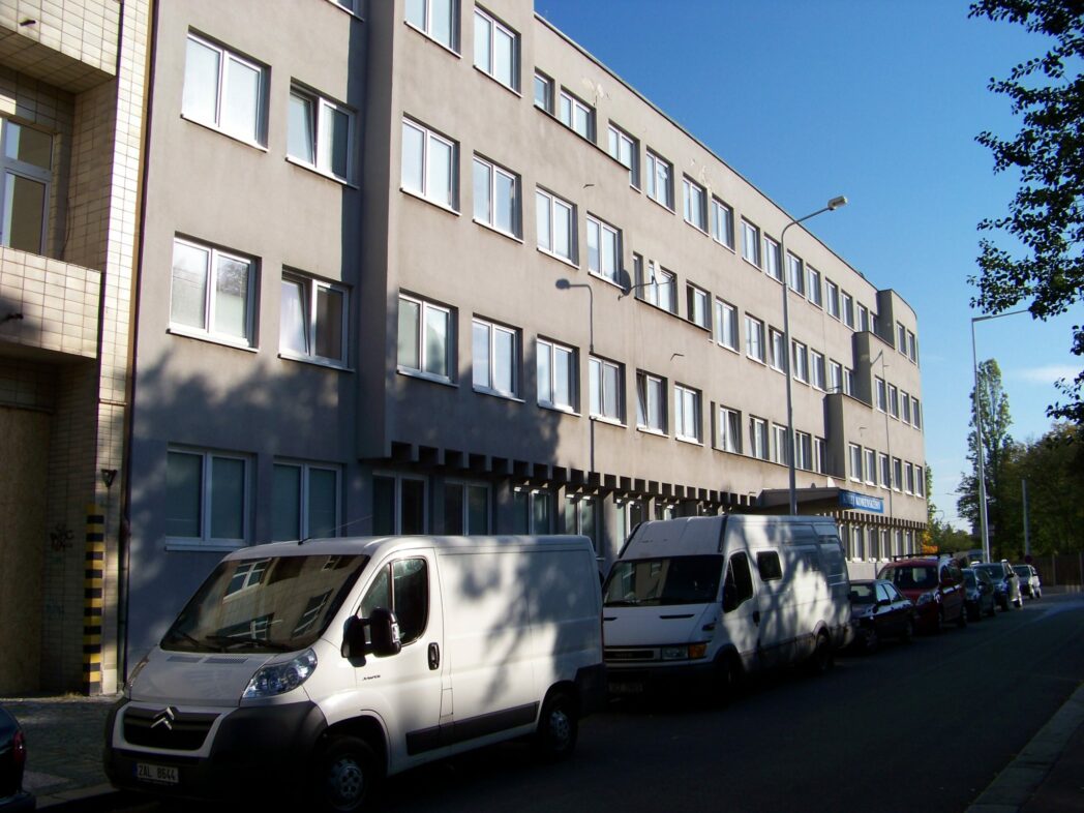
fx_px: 1127
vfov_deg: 39.7
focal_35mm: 36
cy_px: 406
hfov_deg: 51.4
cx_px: 542
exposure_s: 1/500
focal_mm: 5.85
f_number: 4
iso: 64
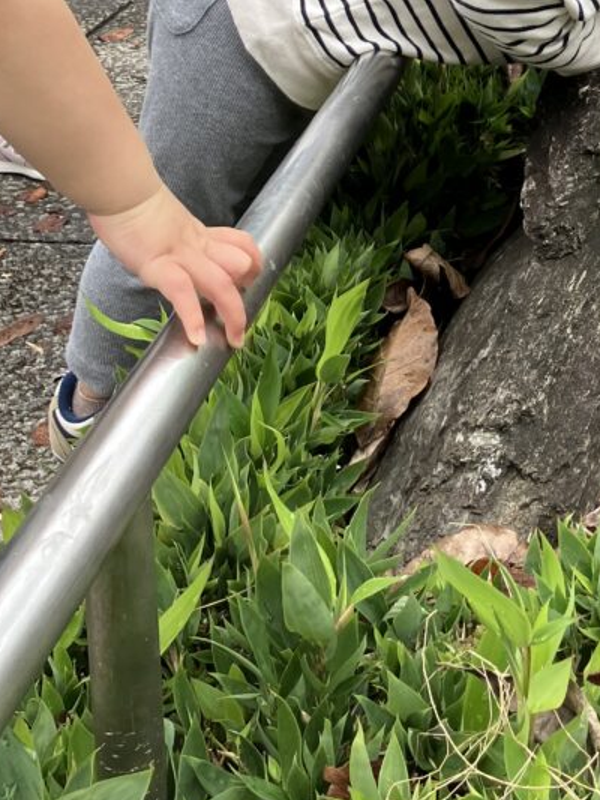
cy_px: -178
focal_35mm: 70
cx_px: 620
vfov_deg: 24.9
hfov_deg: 20.3
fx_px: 1617
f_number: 1.8
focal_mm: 3.99
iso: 25
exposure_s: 1/207
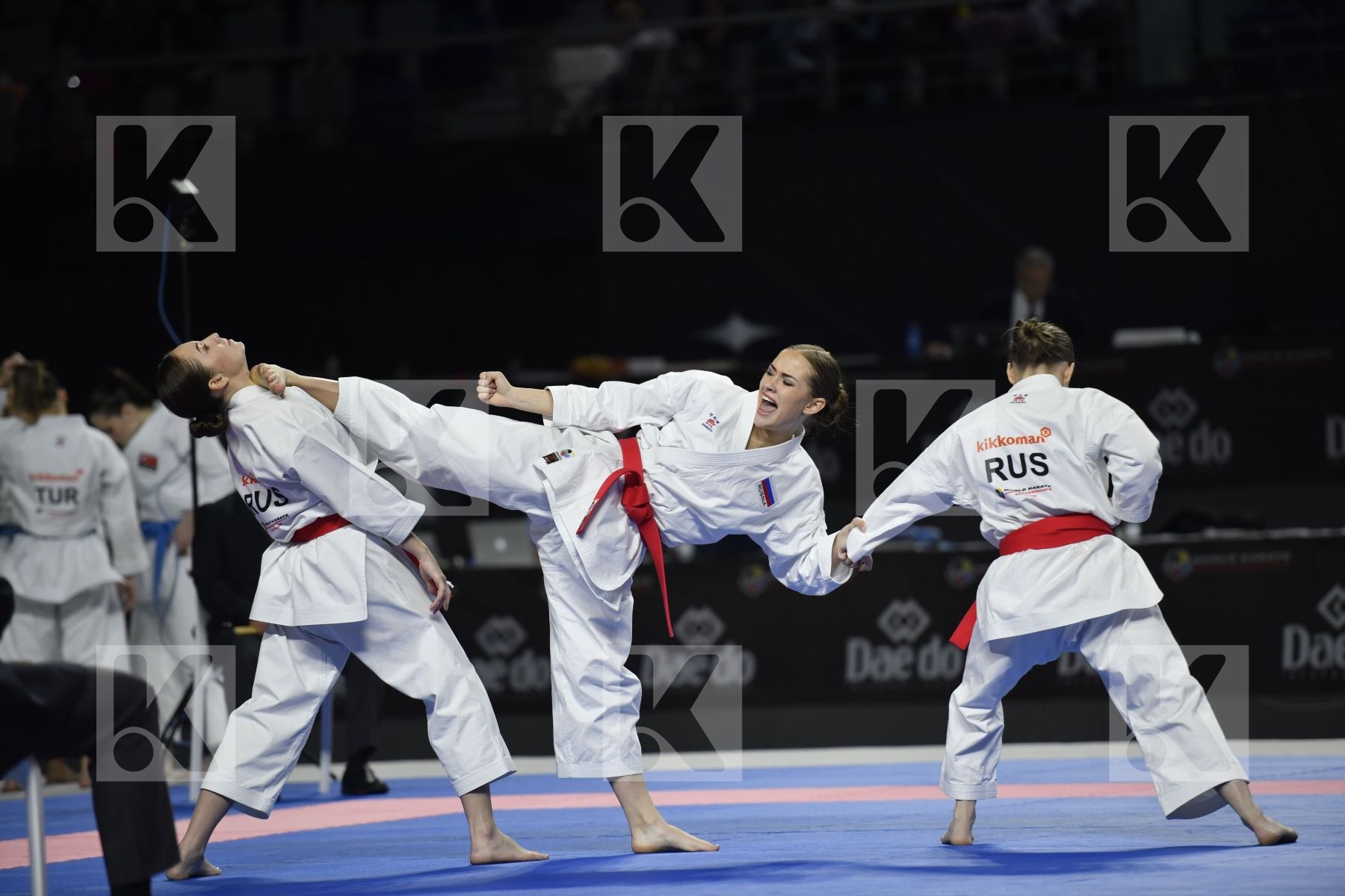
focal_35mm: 200
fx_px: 7472
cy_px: 448
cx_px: 672
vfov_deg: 6.9
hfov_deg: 10.3
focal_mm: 200
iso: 800
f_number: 2.8
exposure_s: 1/800
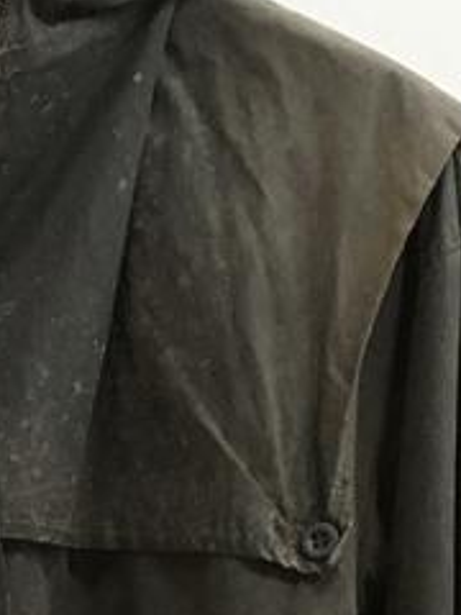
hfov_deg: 10.0
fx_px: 2575
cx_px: -190
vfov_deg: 12.6
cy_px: 1035
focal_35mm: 145
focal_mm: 4.15
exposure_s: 1/33
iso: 250
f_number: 2.2
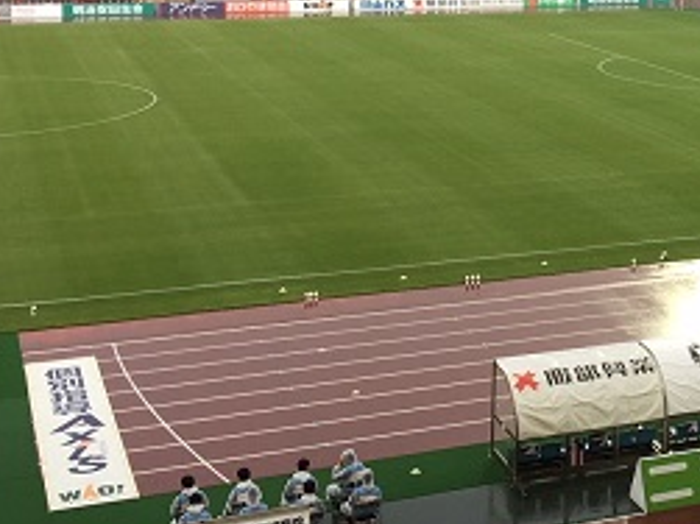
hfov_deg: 25.0
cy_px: -36
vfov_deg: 19.2
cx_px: 714
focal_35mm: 74
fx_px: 1496
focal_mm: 4.15
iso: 32
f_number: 2.2
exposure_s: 1/172
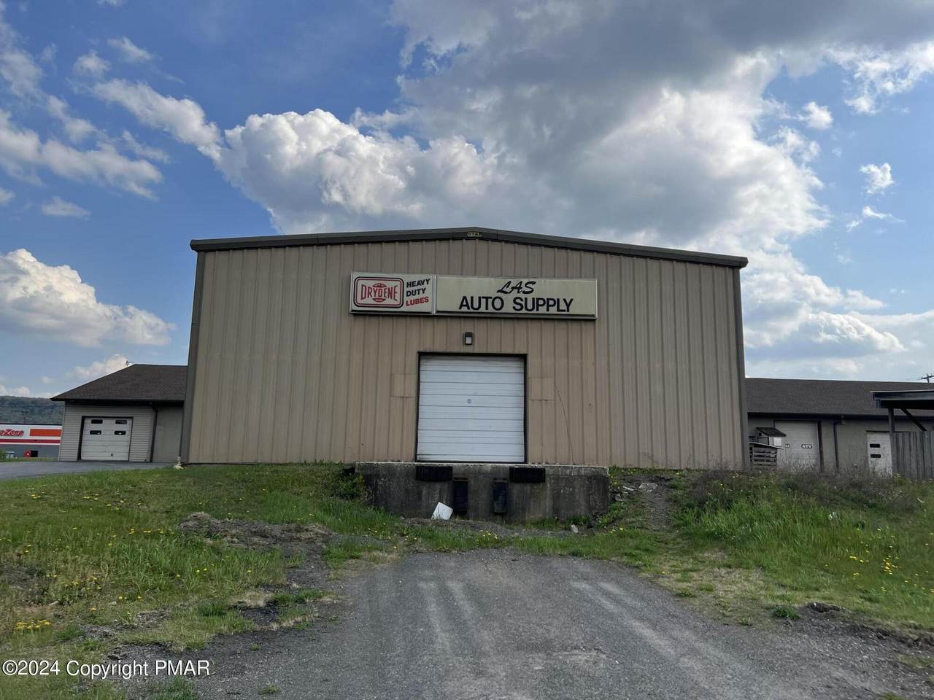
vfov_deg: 53.1
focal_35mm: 26
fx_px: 702
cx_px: 467
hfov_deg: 67.3
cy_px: 350
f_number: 1.5
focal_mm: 5.7
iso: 50
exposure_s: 1/4630
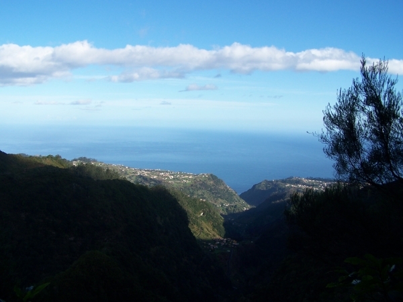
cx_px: 202
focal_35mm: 38
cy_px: 151
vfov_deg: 37.7
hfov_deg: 49.0
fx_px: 442
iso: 80
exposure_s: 1/800
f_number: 4
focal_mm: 6.3
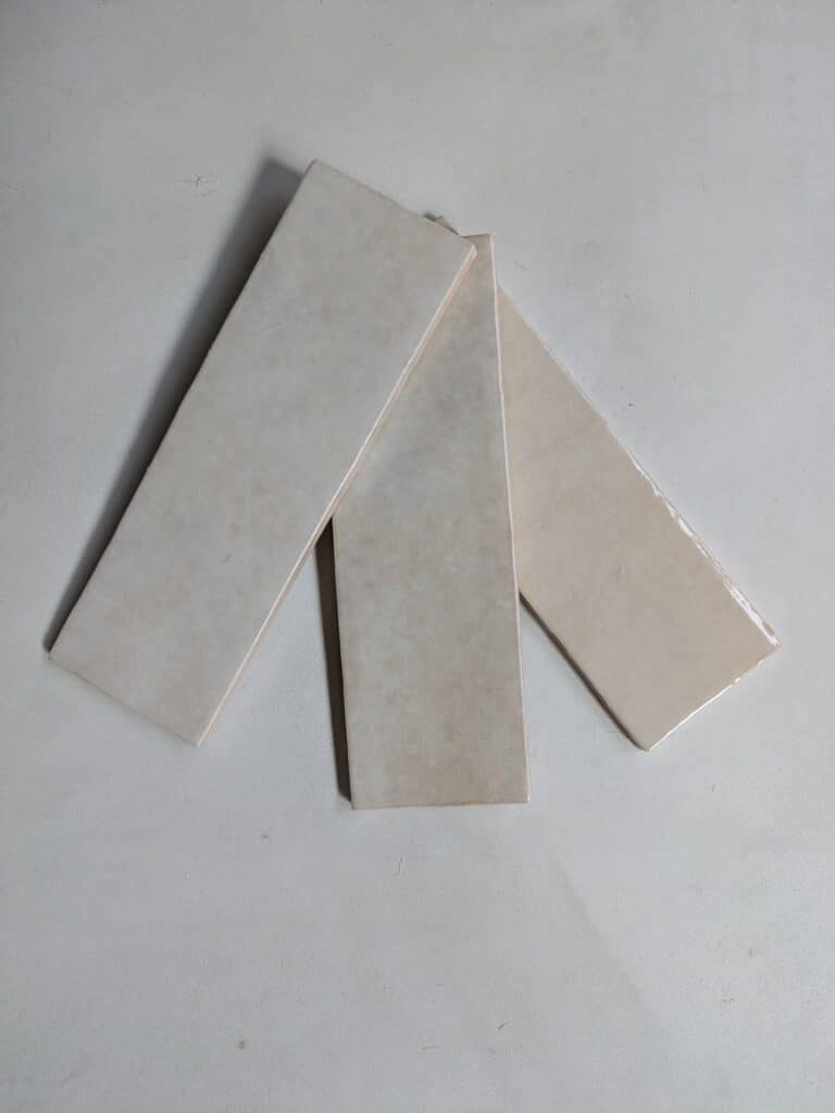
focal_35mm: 25
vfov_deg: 69.4
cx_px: 418
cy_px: 556
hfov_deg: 54.9
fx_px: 804
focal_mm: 5.43
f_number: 1.89
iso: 59
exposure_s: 1/139
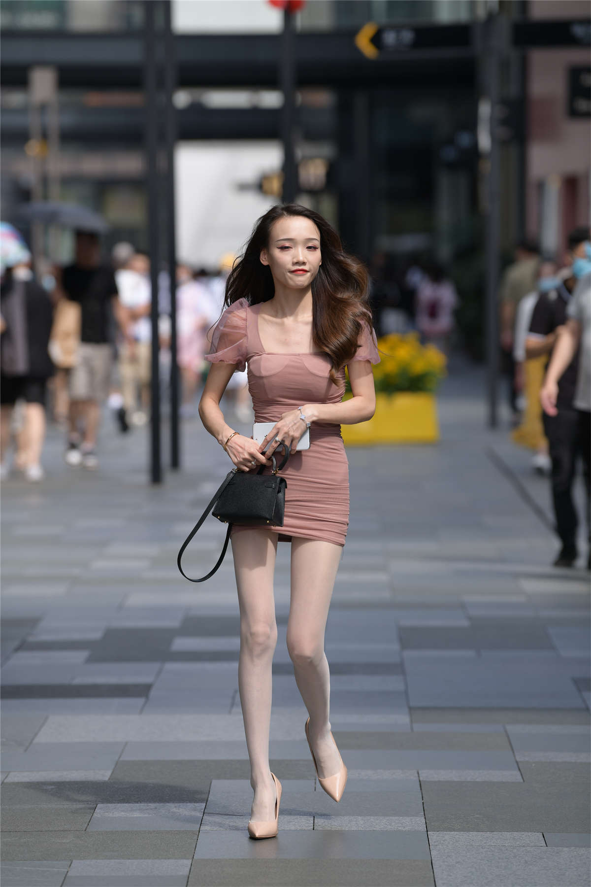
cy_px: 444
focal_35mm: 200
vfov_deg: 10.3
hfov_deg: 6.9
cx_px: 296
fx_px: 4925
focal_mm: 200
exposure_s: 1/800
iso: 160
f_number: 4
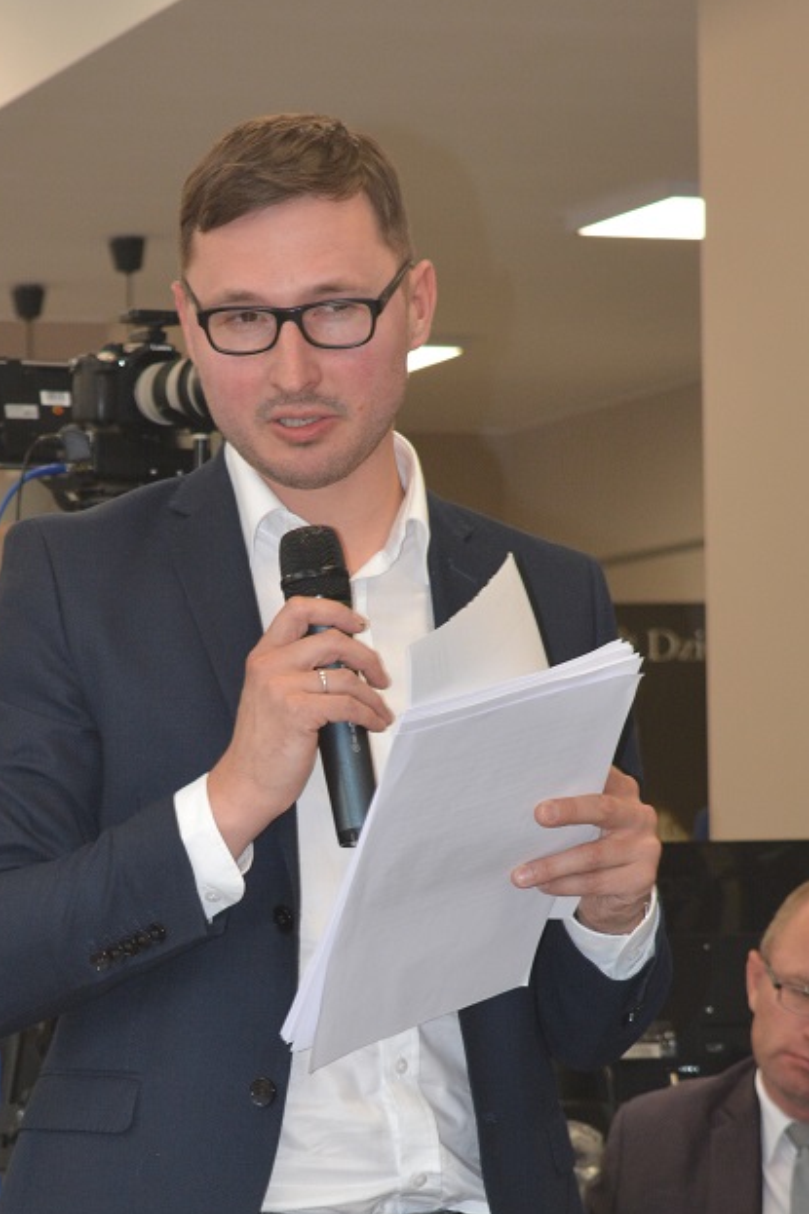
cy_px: 879
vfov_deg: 12.9
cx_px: 222
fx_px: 5361
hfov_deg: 8.6
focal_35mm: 159
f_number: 5.6
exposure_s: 1/60
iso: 560
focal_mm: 55
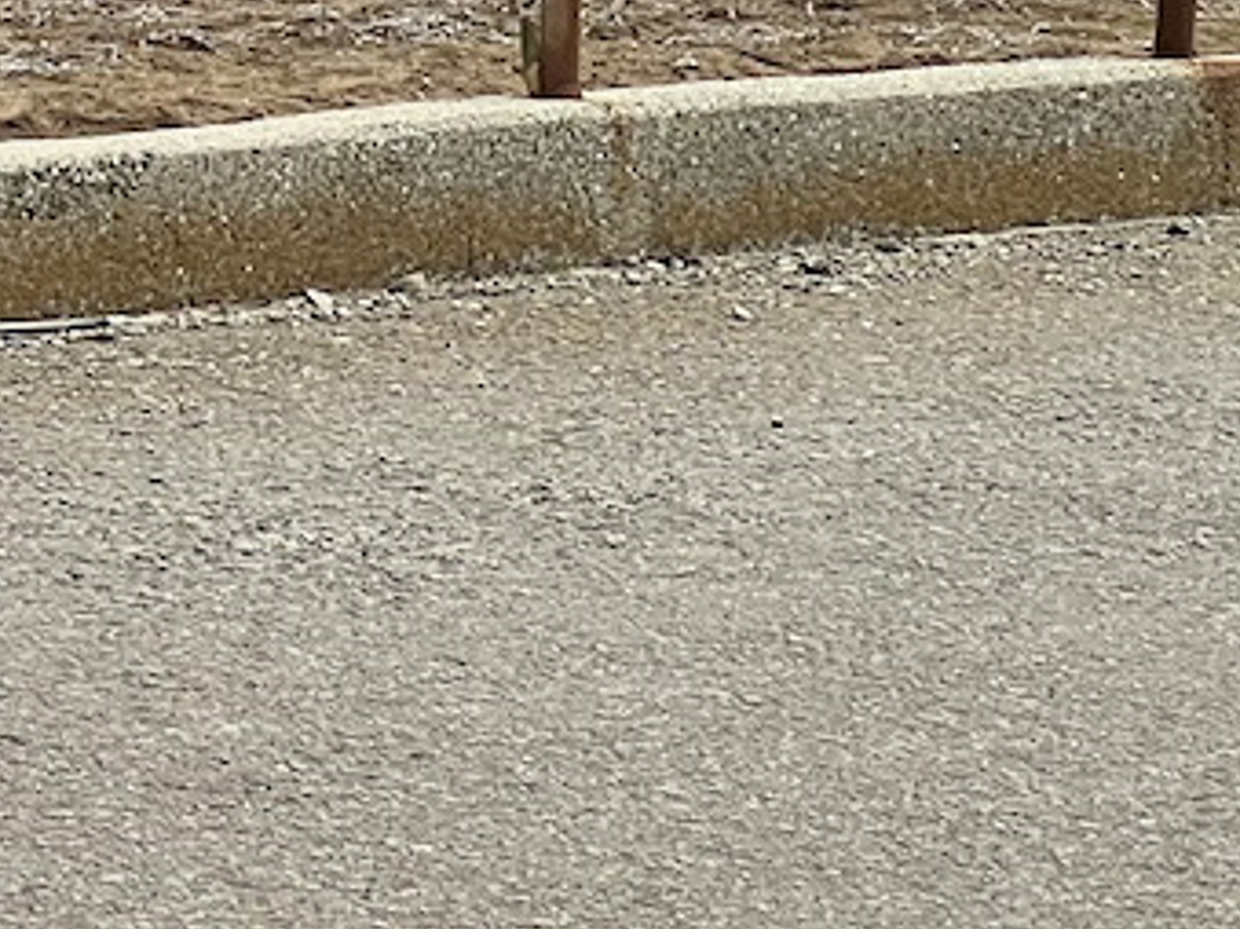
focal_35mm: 327
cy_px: -929
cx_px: -823
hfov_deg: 6.0
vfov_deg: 4.5
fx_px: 11710
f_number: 2.8
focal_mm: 9
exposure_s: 1/1575
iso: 32
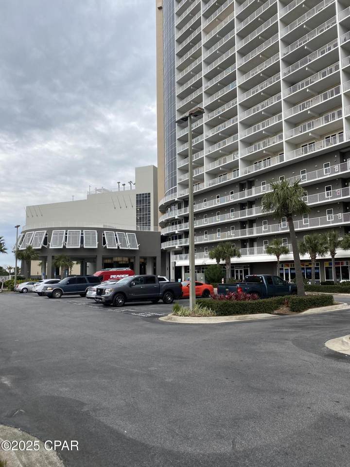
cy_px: 234
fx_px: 351
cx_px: 175
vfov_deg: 67.3
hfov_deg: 53.1
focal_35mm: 26
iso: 32
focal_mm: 4.25
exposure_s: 1/733
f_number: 1.8
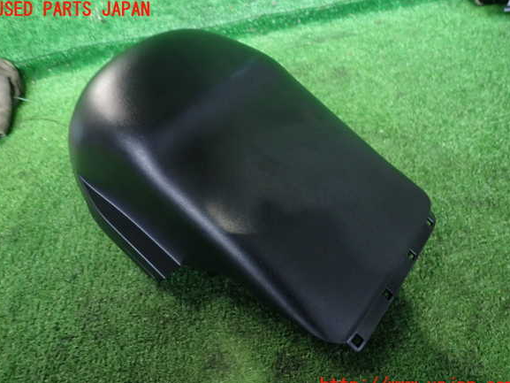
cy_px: 198
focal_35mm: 26
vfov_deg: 53.1
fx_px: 383
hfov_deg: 67.3
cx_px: 255
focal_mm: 4.5
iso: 320
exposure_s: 1/30
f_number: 2
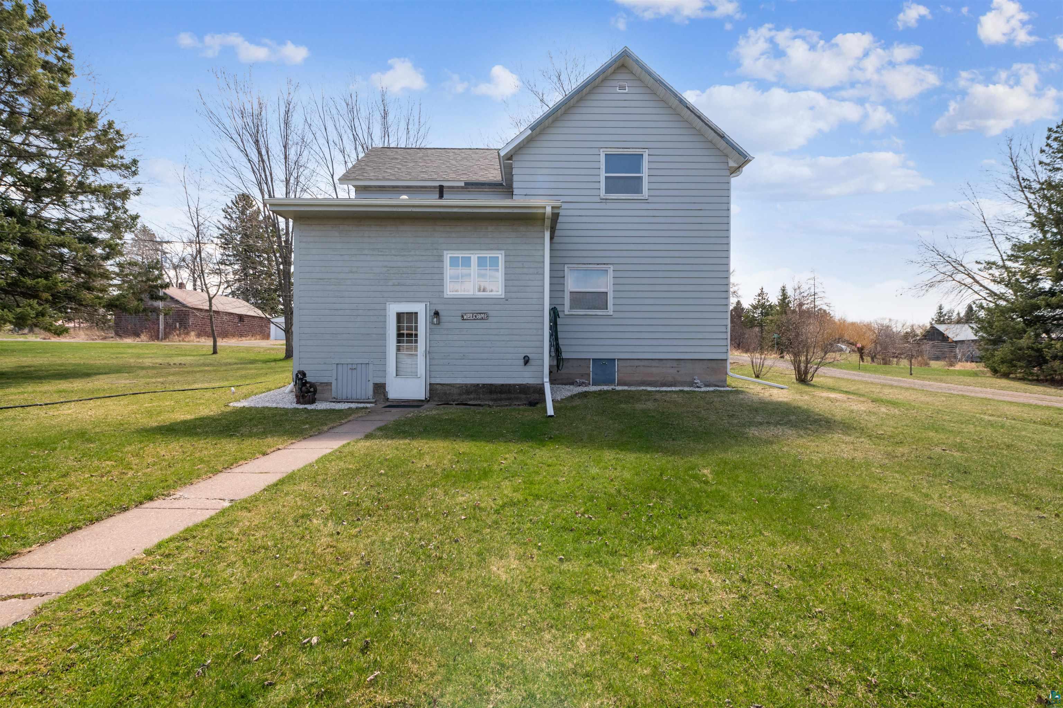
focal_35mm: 14
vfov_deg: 81.2
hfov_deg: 104.3
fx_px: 413
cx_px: 532
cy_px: 354
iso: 400
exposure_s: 1/500
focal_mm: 14
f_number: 8
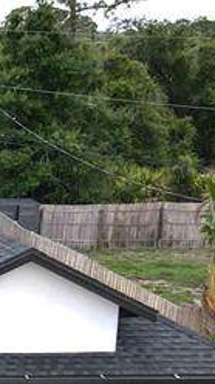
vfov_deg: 19.3
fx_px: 1098
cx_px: -384
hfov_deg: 9.3
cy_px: 370
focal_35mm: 108
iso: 100
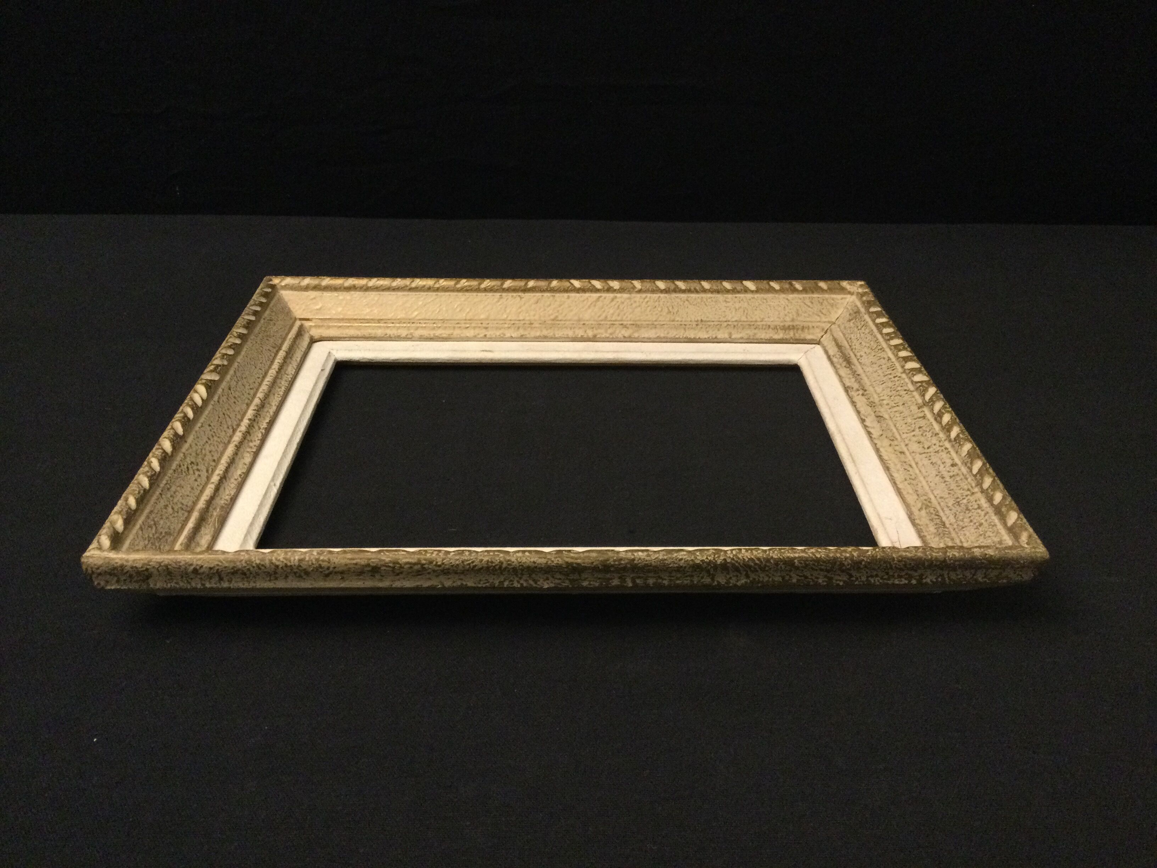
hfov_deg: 58.4
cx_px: 578
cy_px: 434
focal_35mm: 31
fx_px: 1036
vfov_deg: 45.4
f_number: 2.4
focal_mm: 3.3
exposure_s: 1/17
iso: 200
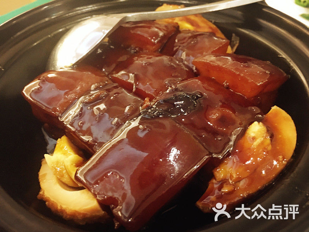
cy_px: 116
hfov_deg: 61.7
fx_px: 259
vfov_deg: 48.2
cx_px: 154
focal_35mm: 29
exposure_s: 1/17
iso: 320
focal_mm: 4.15
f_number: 2.2
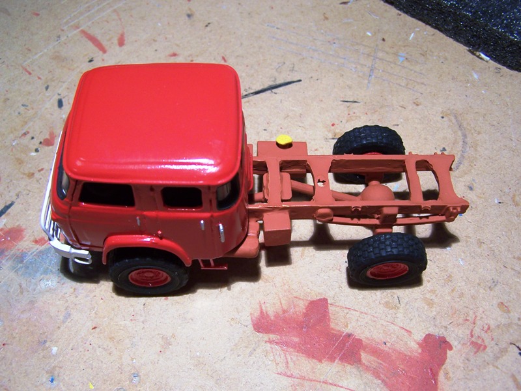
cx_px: 260
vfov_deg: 37.7
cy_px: 196
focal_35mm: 38
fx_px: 572
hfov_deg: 49.0
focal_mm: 6.3
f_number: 2.8
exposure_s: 1/30
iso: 80
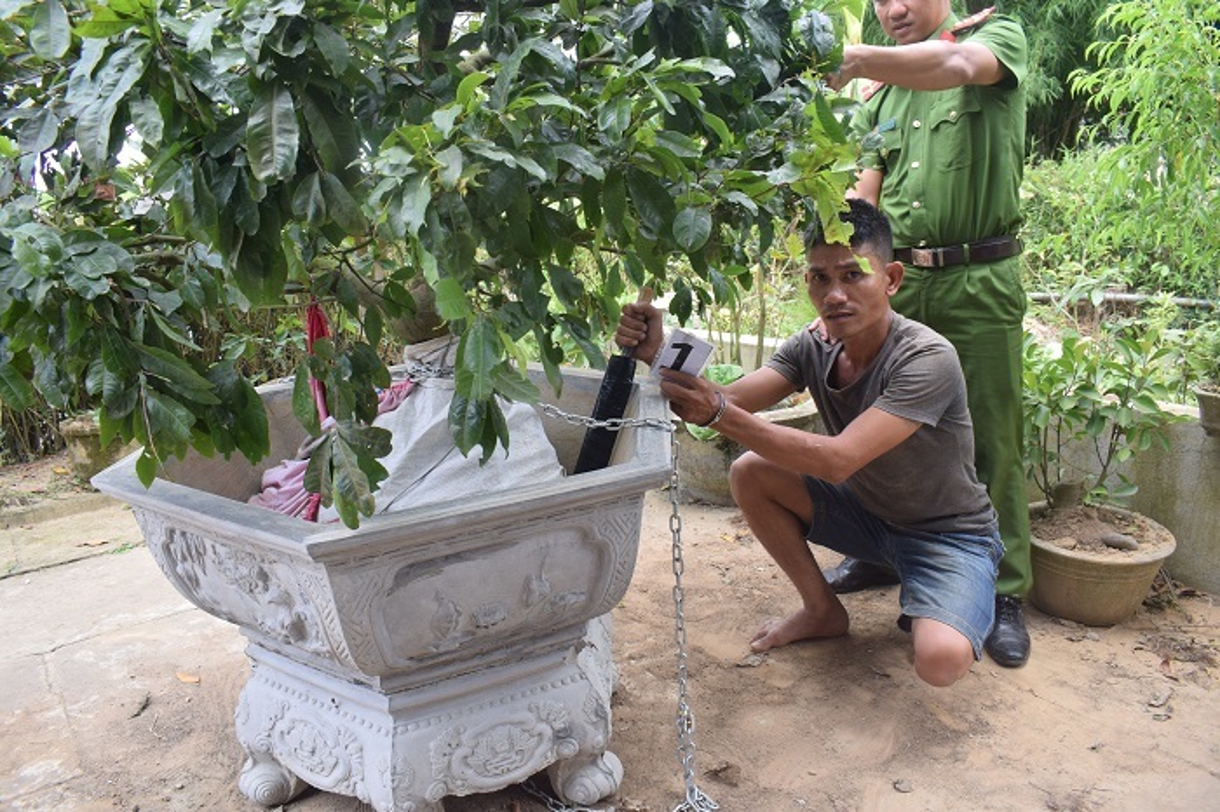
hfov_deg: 67.4
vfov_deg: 47.9
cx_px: 610
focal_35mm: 27
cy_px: 406
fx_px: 915
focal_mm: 18
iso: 400
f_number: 7.1
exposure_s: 1/160
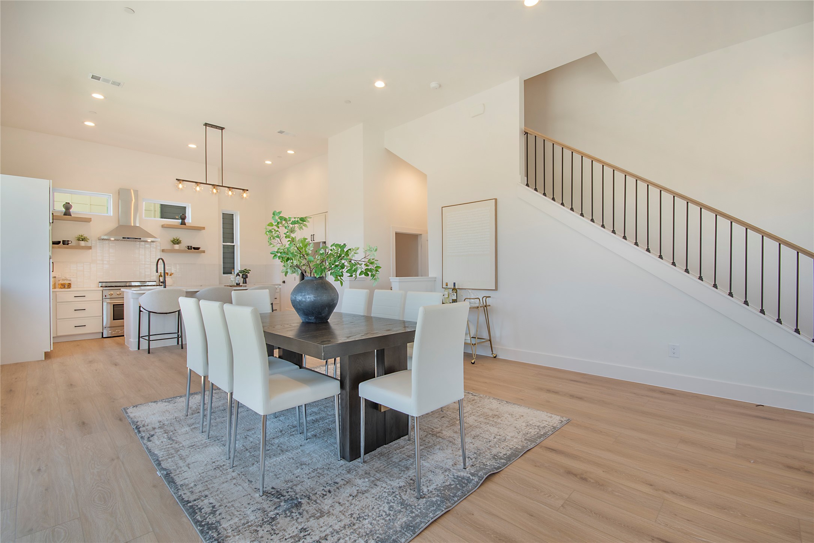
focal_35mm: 15
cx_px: 407
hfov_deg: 100.4
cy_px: 272
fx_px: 339
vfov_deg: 77.3
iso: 100
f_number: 11
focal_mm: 10
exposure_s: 1/50
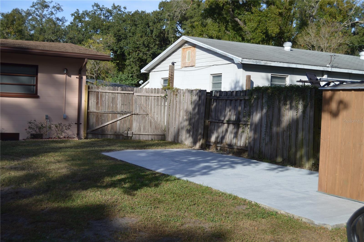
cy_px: 121
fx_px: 470
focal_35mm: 46
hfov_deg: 42.4
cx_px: 182
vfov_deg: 28.9
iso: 100
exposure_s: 1/640
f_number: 4.2
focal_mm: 31
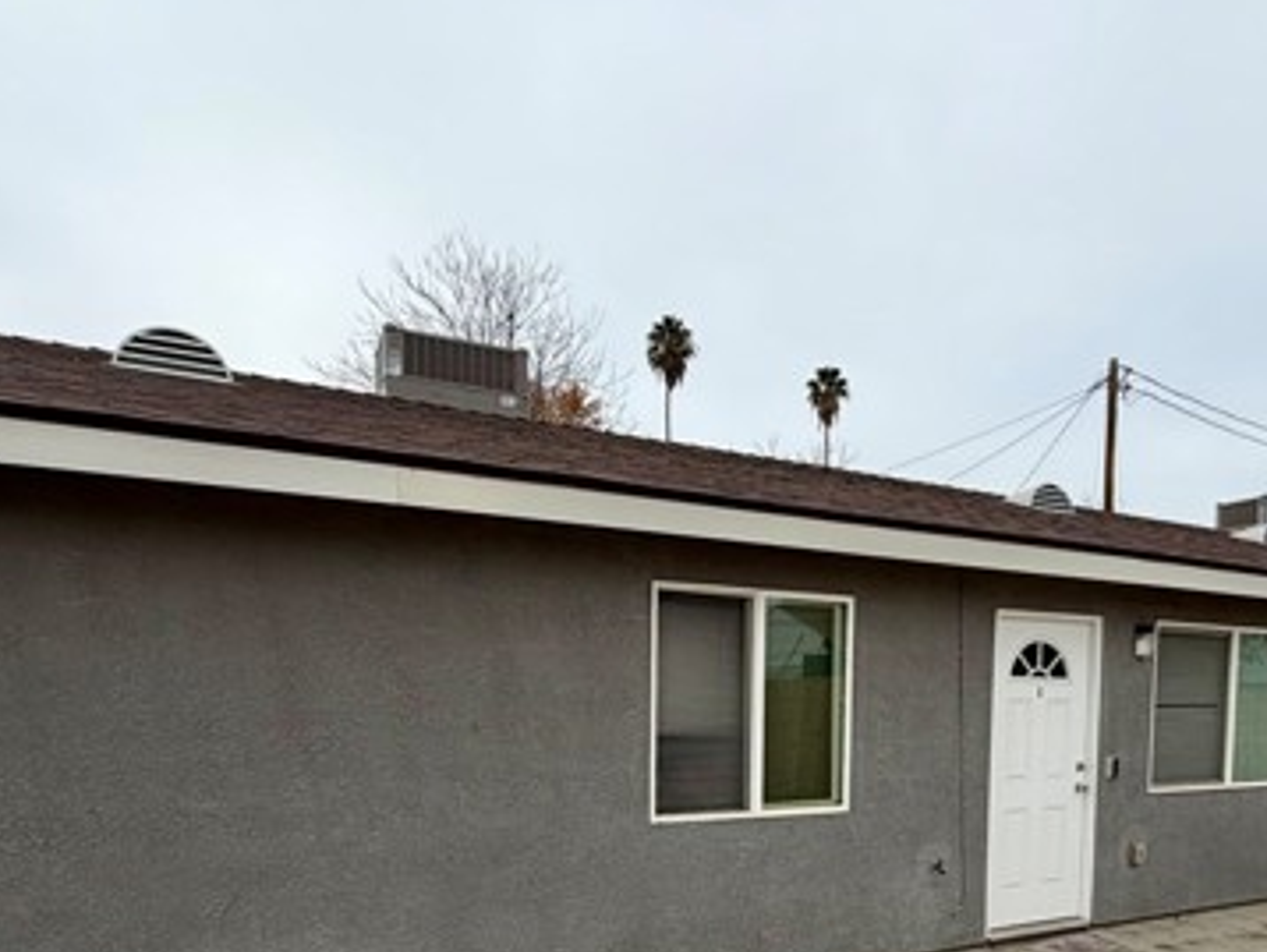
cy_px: 750
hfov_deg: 68.6
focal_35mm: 25
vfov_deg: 51.8
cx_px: 764
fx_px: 916
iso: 25
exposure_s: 1/770
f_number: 2.2
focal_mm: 2.22
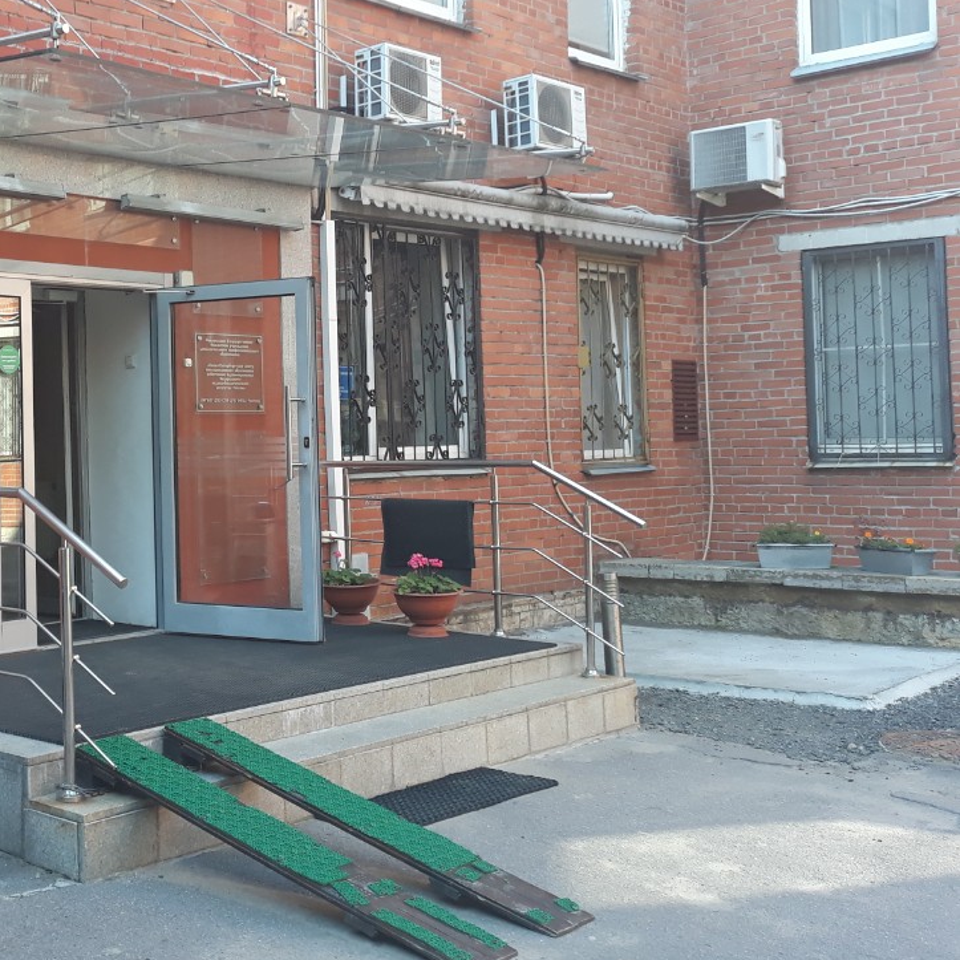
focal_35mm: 44
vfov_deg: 38.2
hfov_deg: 35.8
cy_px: 393
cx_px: 76
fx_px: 1381
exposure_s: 1/123
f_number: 1.7
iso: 40
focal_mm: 3.71
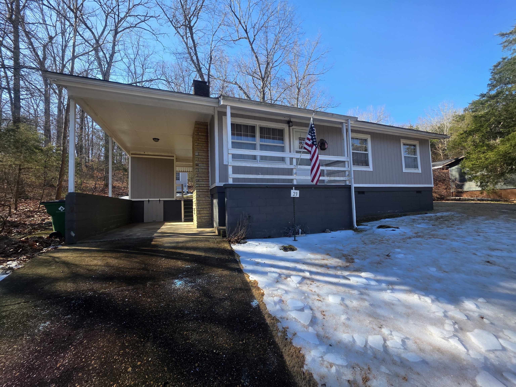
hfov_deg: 106.2
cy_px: 194
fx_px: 194
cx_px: 258
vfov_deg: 89.9
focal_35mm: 13
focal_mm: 2.2
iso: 40
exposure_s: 1/456
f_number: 1.9
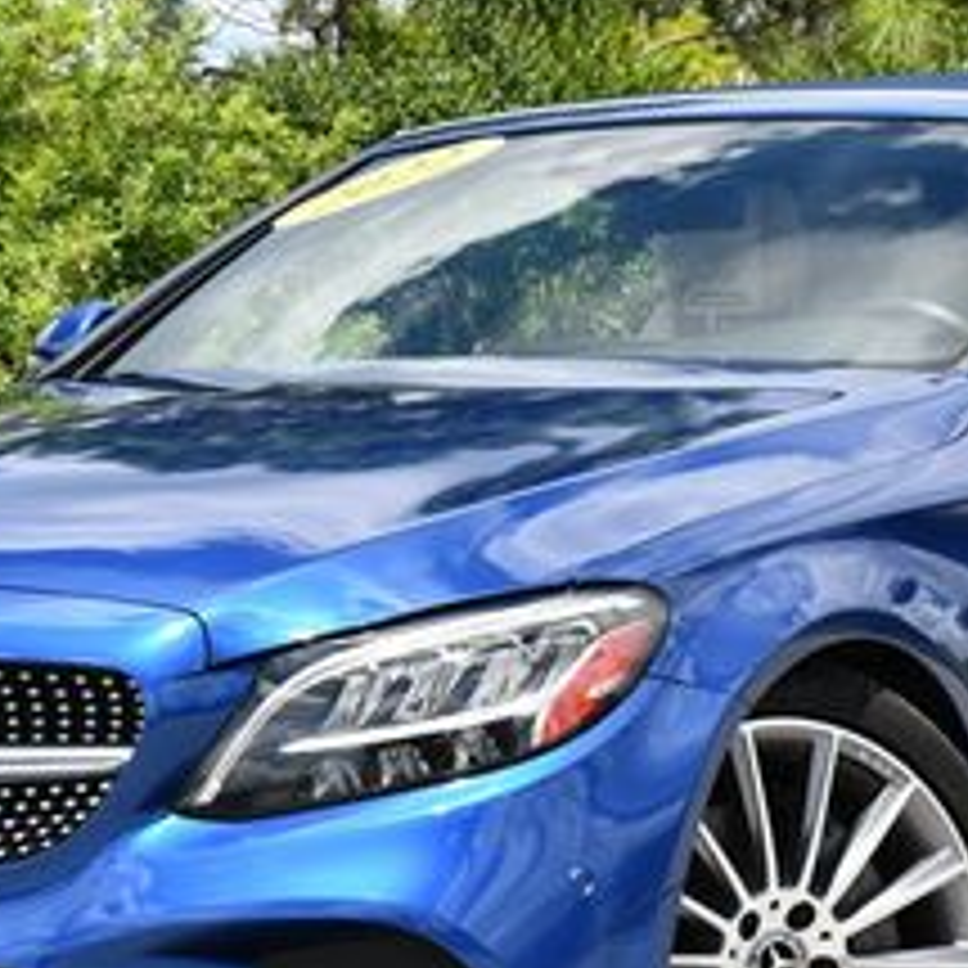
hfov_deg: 11.5
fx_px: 4809
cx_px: 504
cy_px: 468
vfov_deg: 11.5
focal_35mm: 152
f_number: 8
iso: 100
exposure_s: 1/250
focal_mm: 30
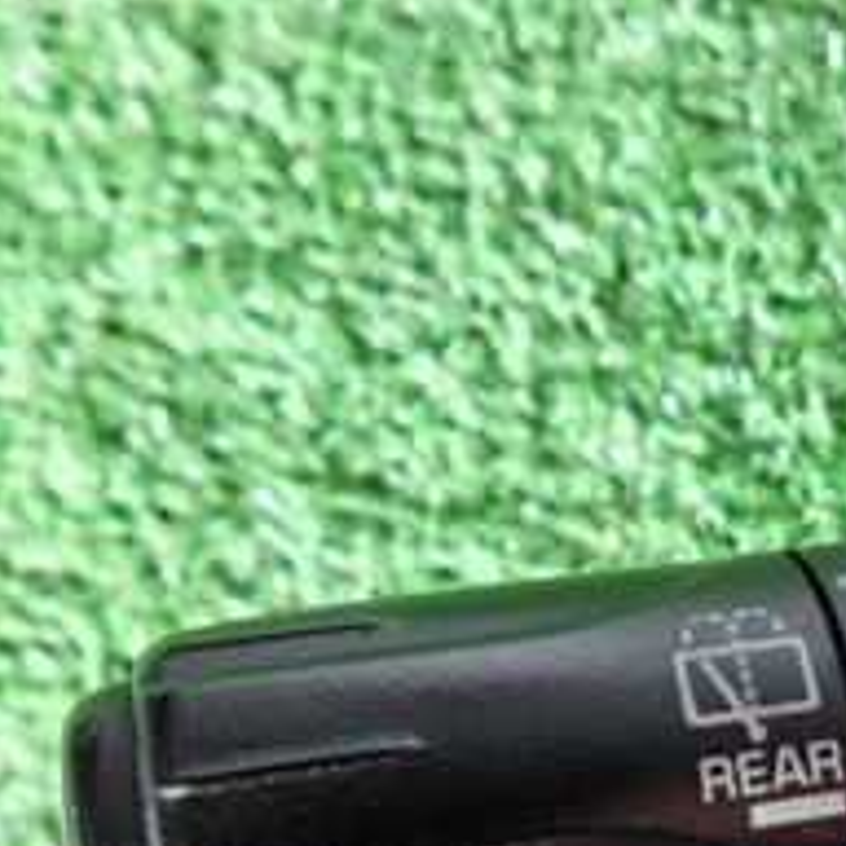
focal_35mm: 69
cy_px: 705
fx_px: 1908
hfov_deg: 23.3
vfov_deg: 24.5
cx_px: 961
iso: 200
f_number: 2
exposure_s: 1/30
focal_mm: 4.5
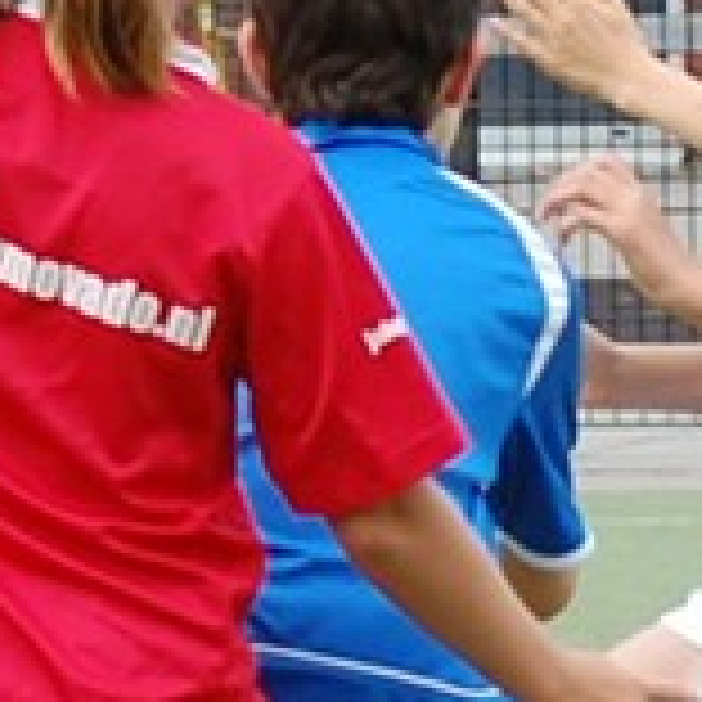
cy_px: 760
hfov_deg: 3.8
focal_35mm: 459
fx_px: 10526
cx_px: -706
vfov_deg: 3.8
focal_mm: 55
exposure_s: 1/200
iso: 200
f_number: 7.1
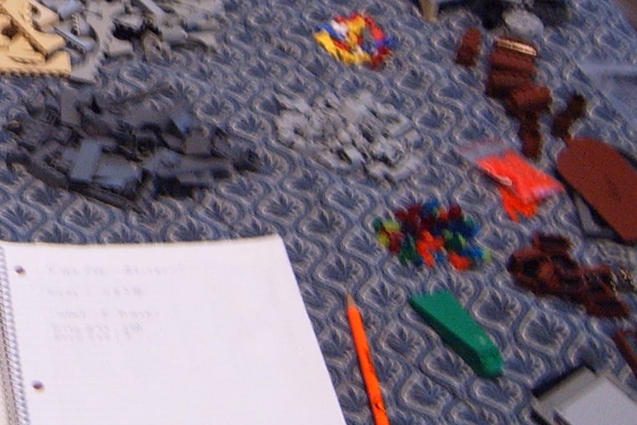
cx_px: -143
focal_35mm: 98
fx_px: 1734
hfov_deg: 19.5
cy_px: 16
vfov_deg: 13.8
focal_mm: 6.2
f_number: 2.9
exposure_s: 1/6
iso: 141
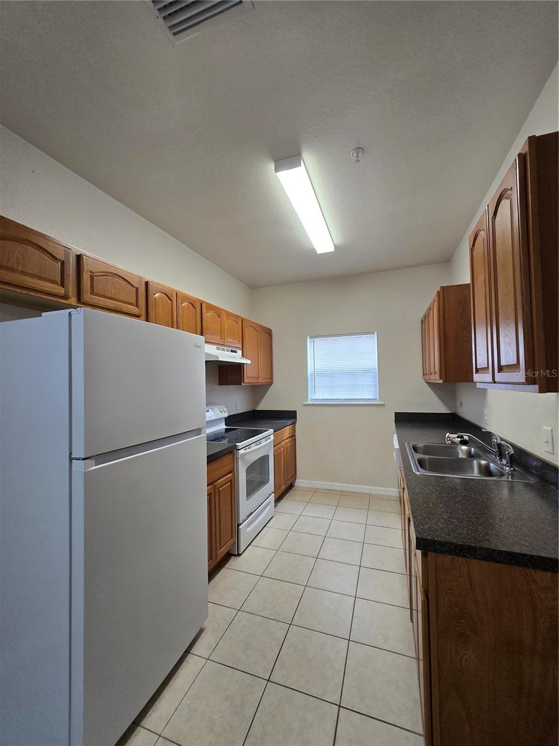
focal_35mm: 13
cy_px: 373
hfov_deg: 89.9
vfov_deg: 106.2
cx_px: 280
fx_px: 280
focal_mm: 1.7
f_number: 2.2
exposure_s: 1/60
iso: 80
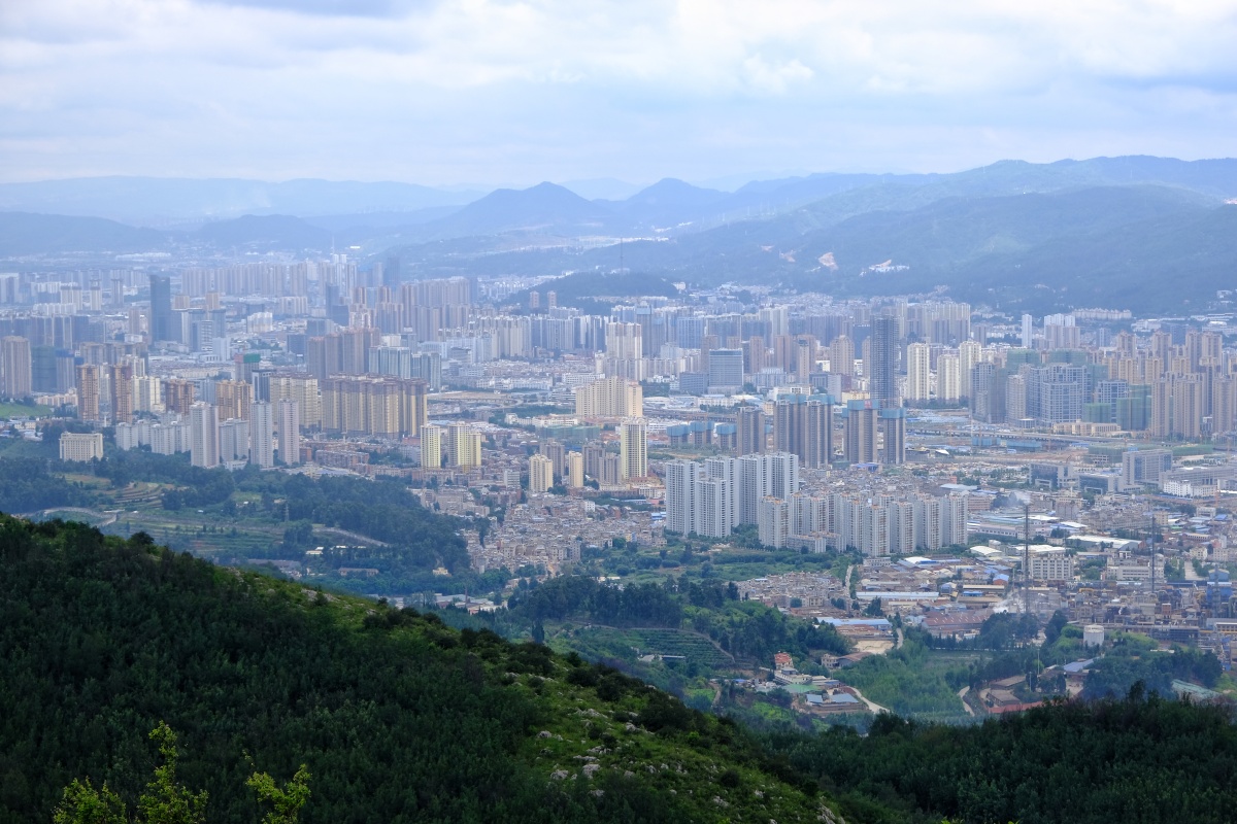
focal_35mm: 83
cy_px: 412
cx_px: 618
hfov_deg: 24.5
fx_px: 2852
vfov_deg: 16.5
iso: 250
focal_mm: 55
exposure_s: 1/250
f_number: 8
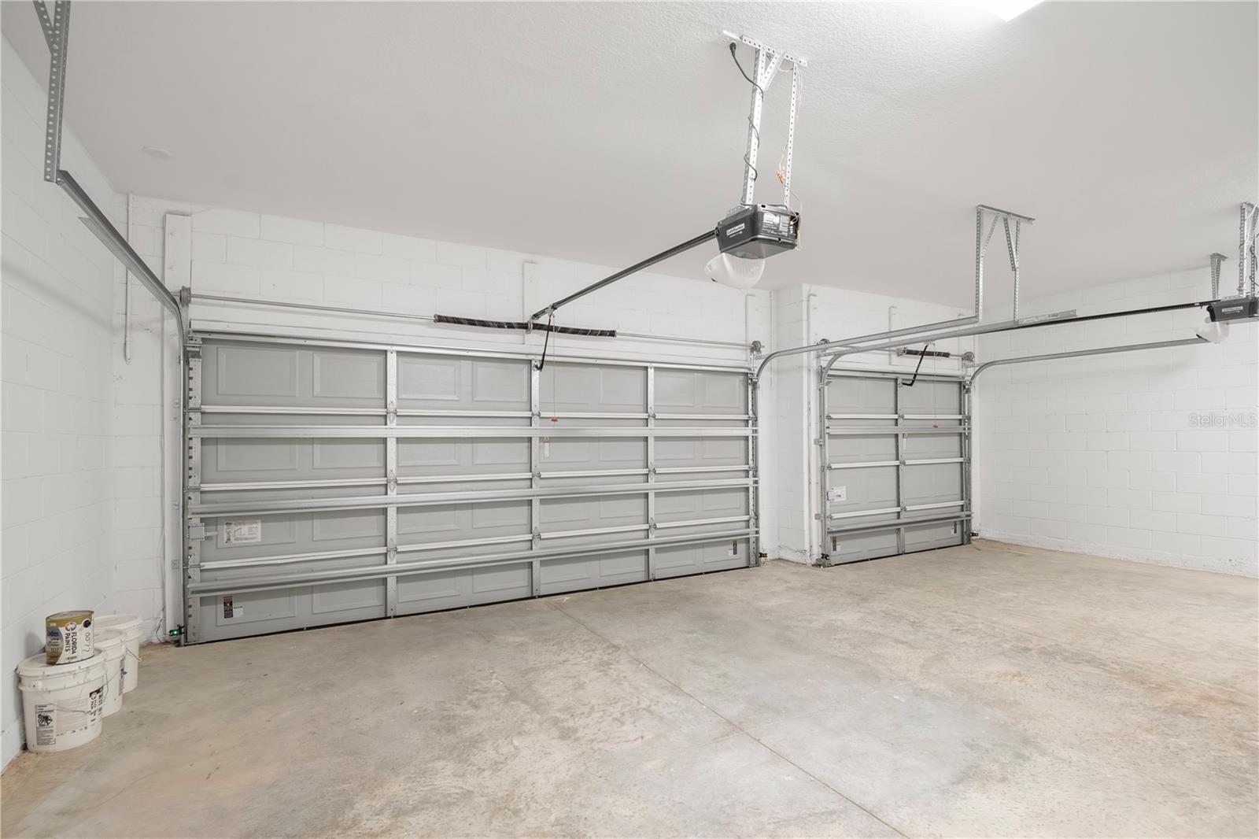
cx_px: 630
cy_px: 420
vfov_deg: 72.0
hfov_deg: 95.0
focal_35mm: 16
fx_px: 577
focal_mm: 11
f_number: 9
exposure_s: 1/25
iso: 250
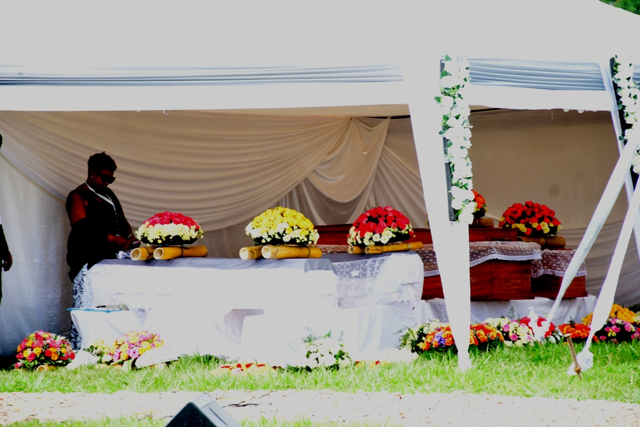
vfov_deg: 7.9
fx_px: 3094
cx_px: 320
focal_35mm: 174
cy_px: 214
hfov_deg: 11.8
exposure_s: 1/125
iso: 320
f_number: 5.6
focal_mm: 116
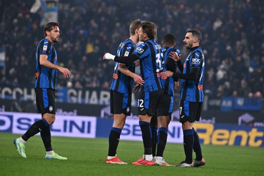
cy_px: 88
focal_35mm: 390
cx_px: 132
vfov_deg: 3.5
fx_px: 2859
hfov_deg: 5.3
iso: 2000
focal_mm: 390
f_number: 6
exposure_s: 1/800
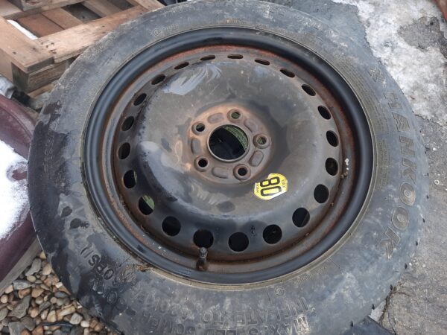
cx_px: 224
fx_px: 323
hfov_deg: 69.4
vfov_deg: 54.9
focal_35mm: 25
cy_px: 168
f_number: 2
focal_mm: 4.6
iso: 80
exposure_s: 1/50
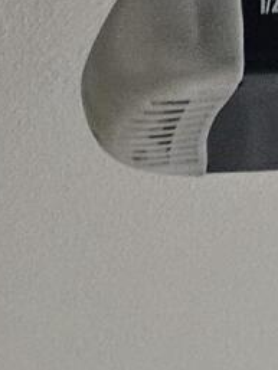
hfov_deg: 8.1
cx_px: -160
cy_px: 1109
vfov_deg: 9.0
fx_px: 1915
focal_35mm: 179
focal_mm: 5.4
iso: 1000
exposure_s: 1/120
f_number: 1.8
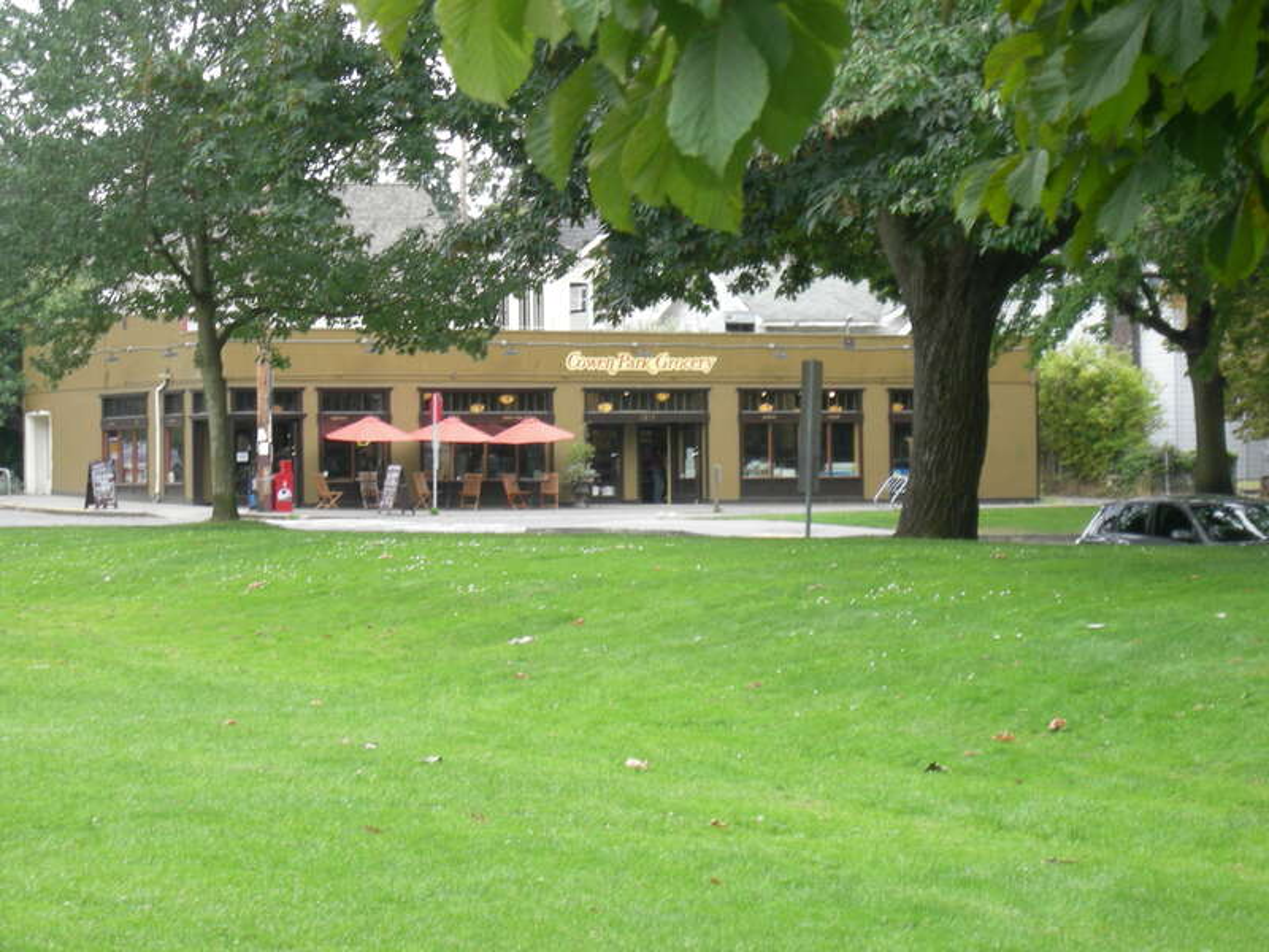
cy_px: 476
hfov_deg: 15.6
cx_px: 634
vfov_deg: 11.8
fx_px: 4619
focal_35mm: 126
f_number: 5.2
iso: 64
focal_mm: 26.3
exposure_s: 1/57
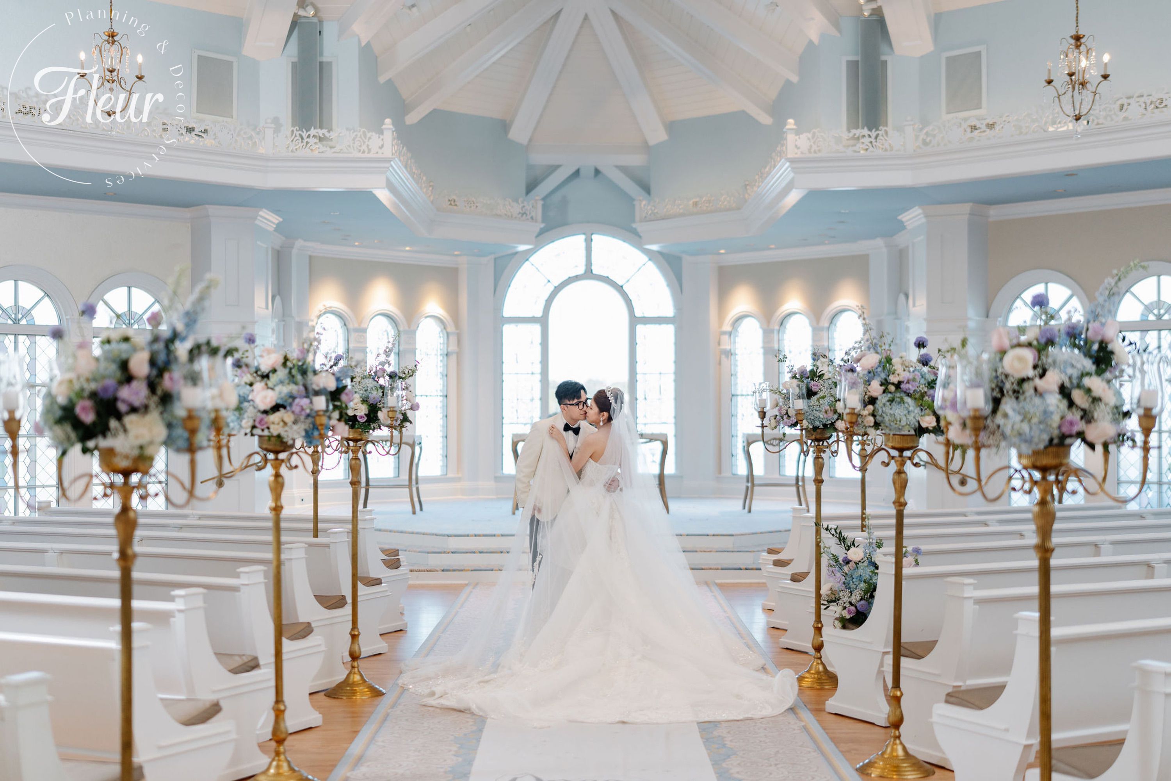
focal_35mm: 50
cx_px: 586
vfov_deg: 27.0
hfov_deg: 39.6
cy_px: 390
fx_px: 1626
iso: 250
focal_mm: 50
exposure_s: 1/400
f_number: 1.4
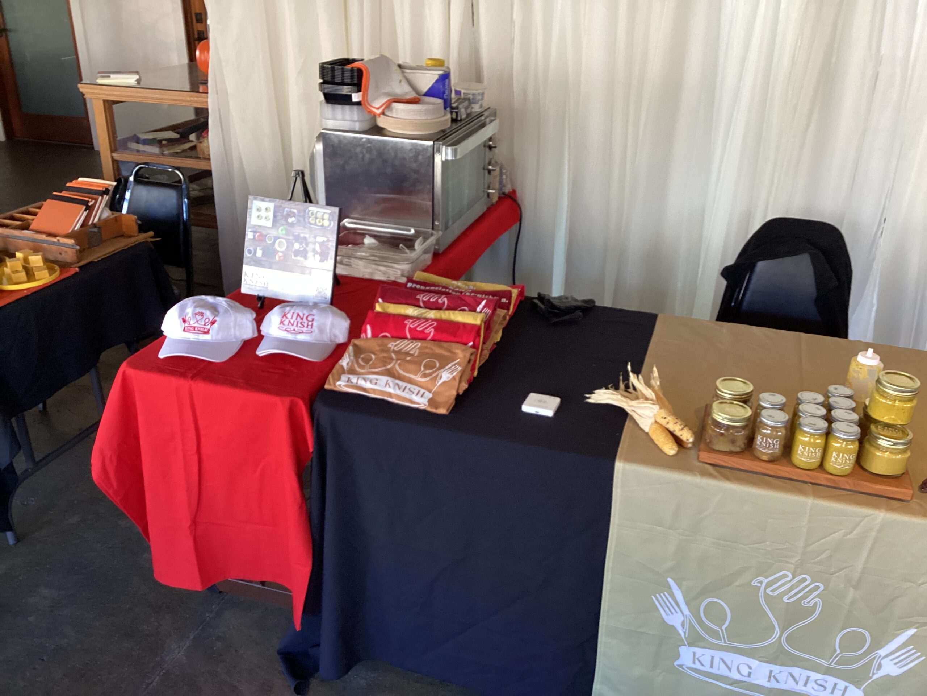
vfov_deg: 45.4
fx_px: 830
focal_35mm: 31
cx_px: 464
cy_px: 348
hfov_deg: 58.4
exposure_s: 1/60
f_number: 2.4
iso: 250
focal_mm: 3.3
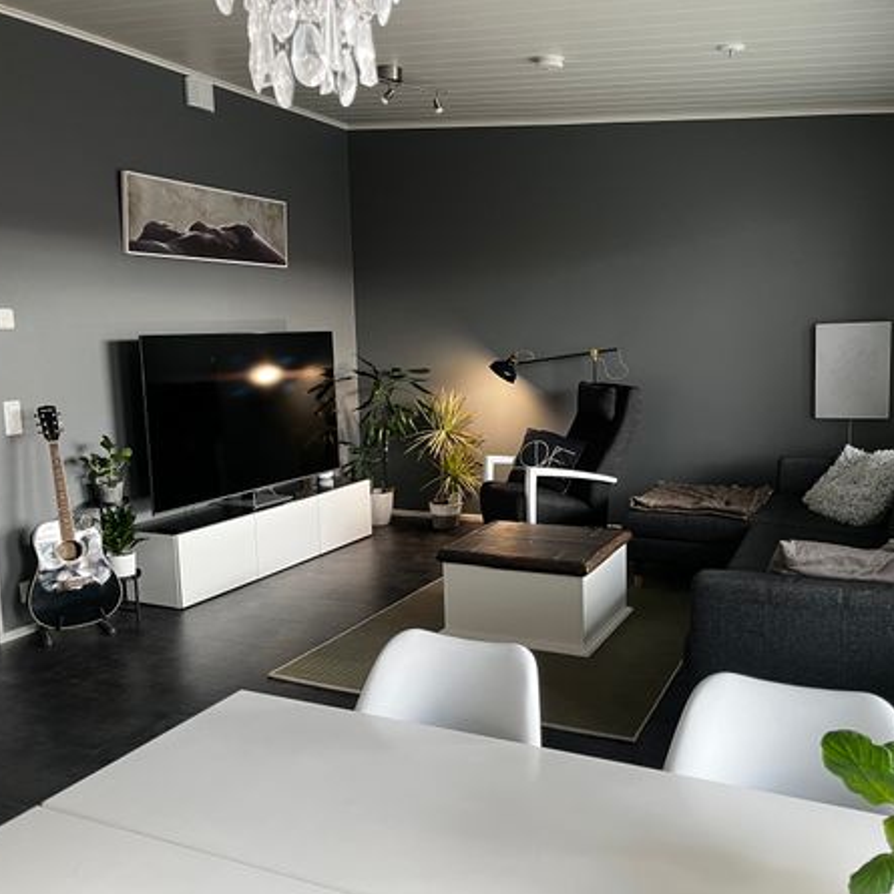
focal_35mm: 31
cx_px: 476
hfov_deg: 52.5
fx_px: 906
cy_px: 446
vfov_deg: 52.5
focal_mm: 5.1
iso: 125
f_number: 1.6
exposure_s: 1/87
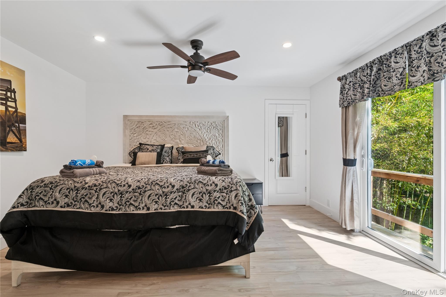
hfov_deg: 100.4
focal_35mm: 15
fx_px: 186
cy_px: 148
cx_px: 223
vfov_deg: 77.3
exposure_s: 1/13
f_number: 14
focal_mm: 15
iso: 640
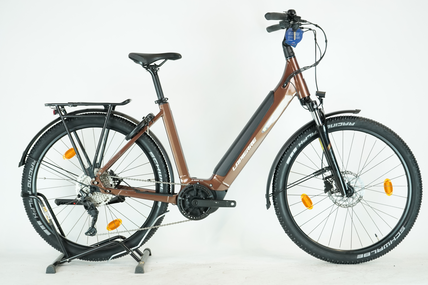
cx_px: 214
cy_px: 142
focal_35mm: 64
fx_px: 761
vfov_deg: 21.2
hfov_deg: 31.4
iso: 2000
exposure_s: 1/200
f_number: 5.6
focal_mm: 64
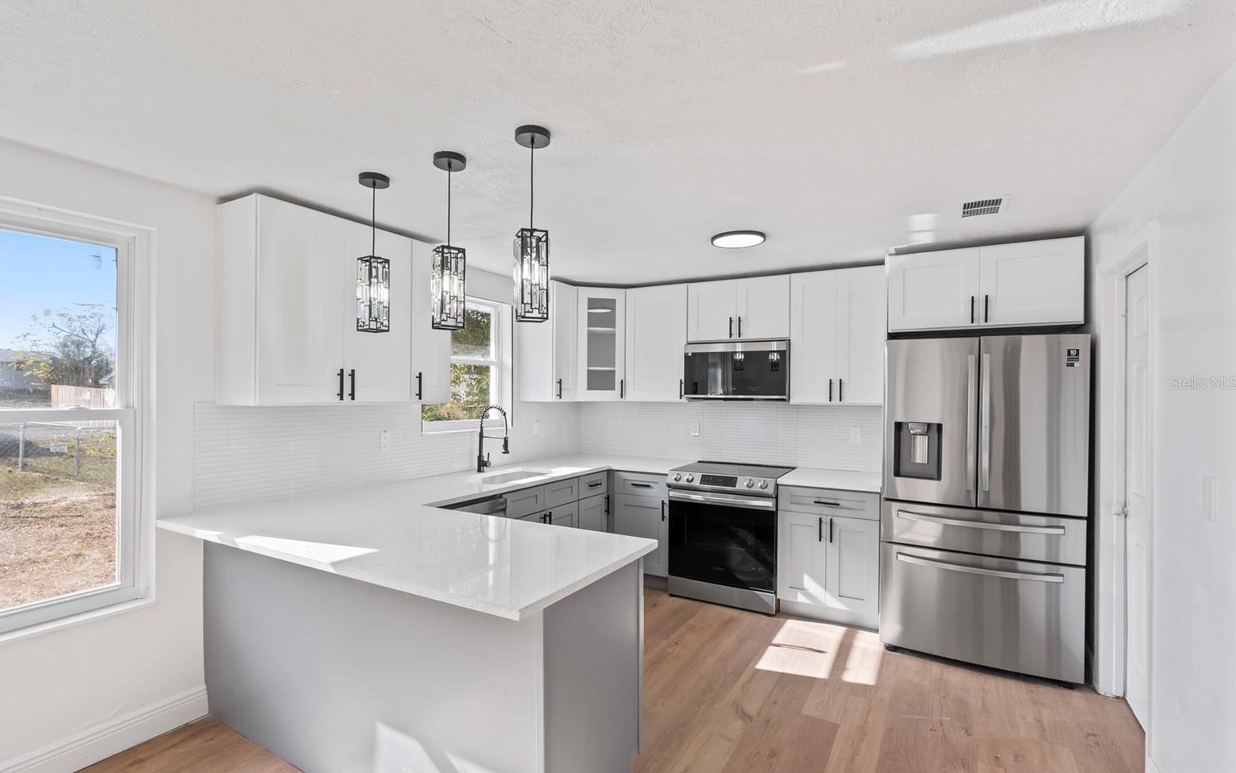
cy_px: 383
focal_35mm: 17
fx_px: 573
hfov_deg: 94.3
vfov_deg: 68.0
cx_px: 597
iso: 200
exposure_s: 1/15
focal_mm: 16
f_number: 9
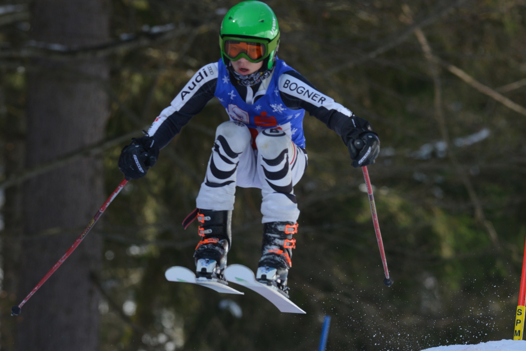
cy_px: 169
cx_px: 323
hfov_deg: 4.6
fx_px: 6591
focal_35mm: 451
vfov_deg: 3.1
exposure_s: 1/1250
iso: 640
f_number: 7.1
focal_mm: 300
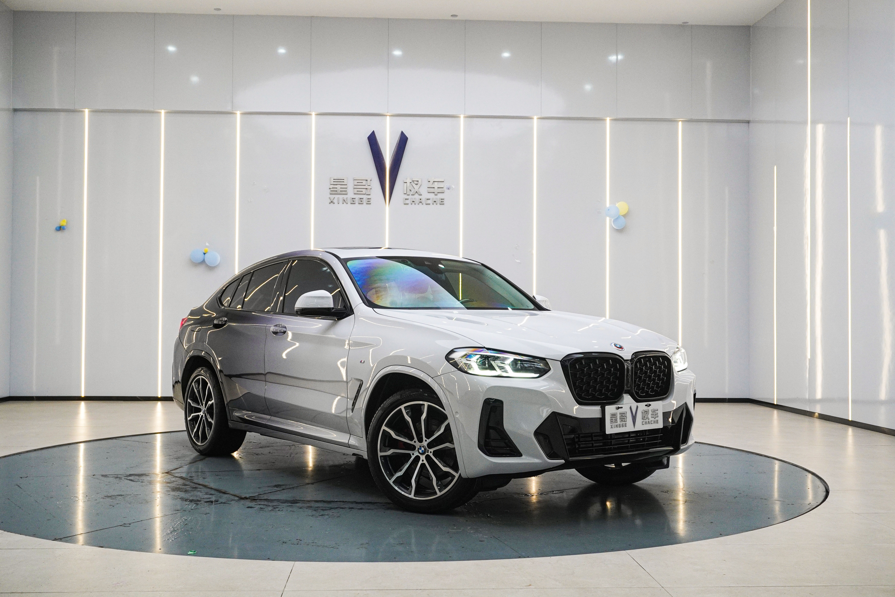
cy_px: 298
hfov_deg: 49.6
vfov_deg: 34.2
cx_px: 448
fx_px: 970
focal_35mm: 39
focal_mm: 26
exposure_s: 1/80
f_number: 6.3
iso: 800
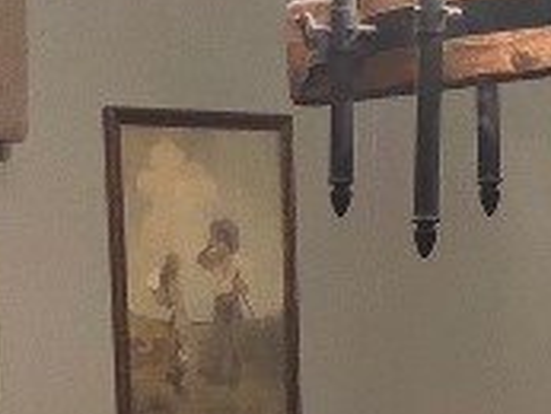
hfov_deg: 11.9
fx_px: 2644
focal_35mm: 166
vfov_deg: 8.7
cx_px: 277
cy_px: 669
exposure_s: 1/20
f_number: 1.8
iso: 640
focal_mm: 3.99
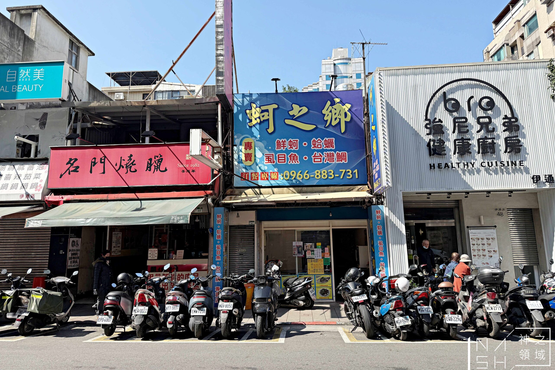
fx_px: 385
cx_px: 278
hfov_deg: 71.5
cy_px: 172
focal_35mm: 25
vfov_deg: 51.2
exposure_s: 1/2525
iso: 80
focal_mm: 6.76
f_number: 1.78
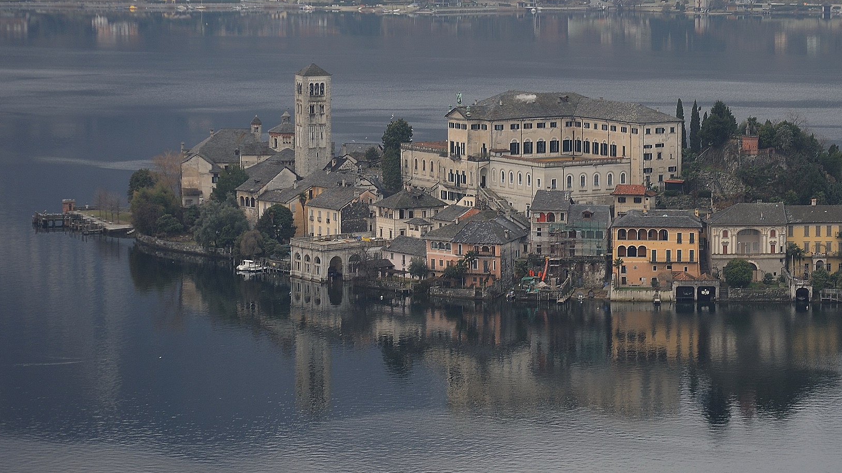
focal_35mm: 152
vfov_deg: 8.0
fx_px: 3393
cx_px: 597
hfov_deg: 14.1
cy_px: 178
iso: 200
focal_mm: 98
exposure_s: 1/100
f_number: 5.6
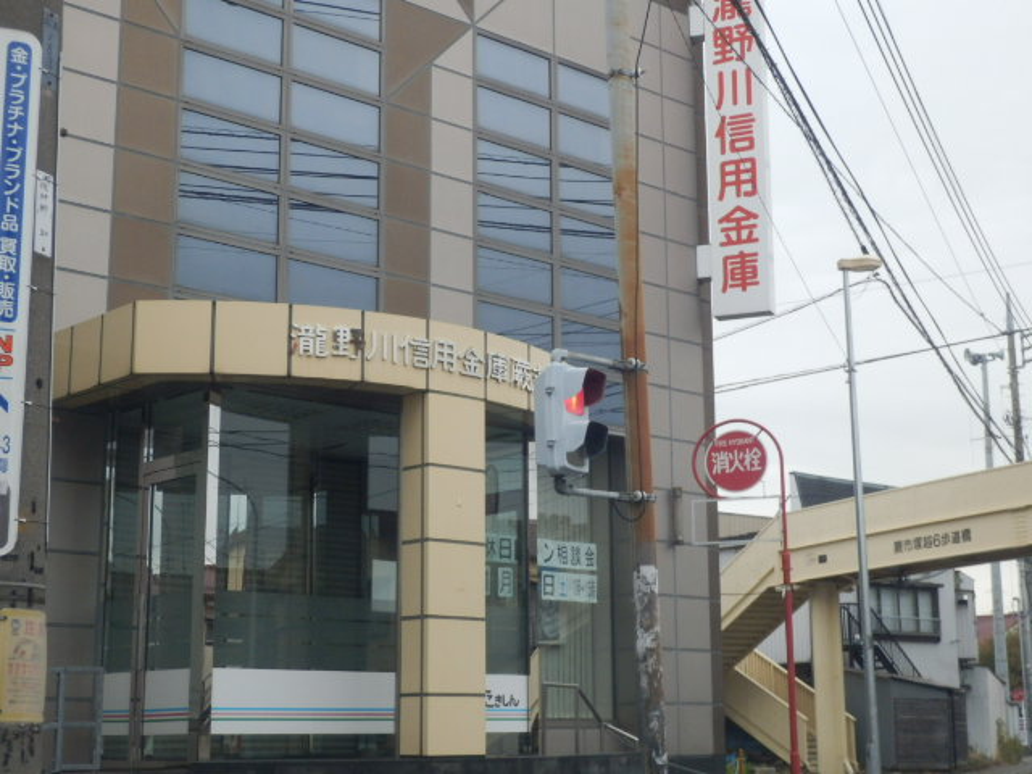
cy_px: 387
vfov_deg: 23.3
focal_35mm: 63
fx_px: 1878
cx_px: 516
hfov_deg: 30.7
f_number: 4.6
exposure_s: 1/60
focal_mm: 11.1
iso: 320
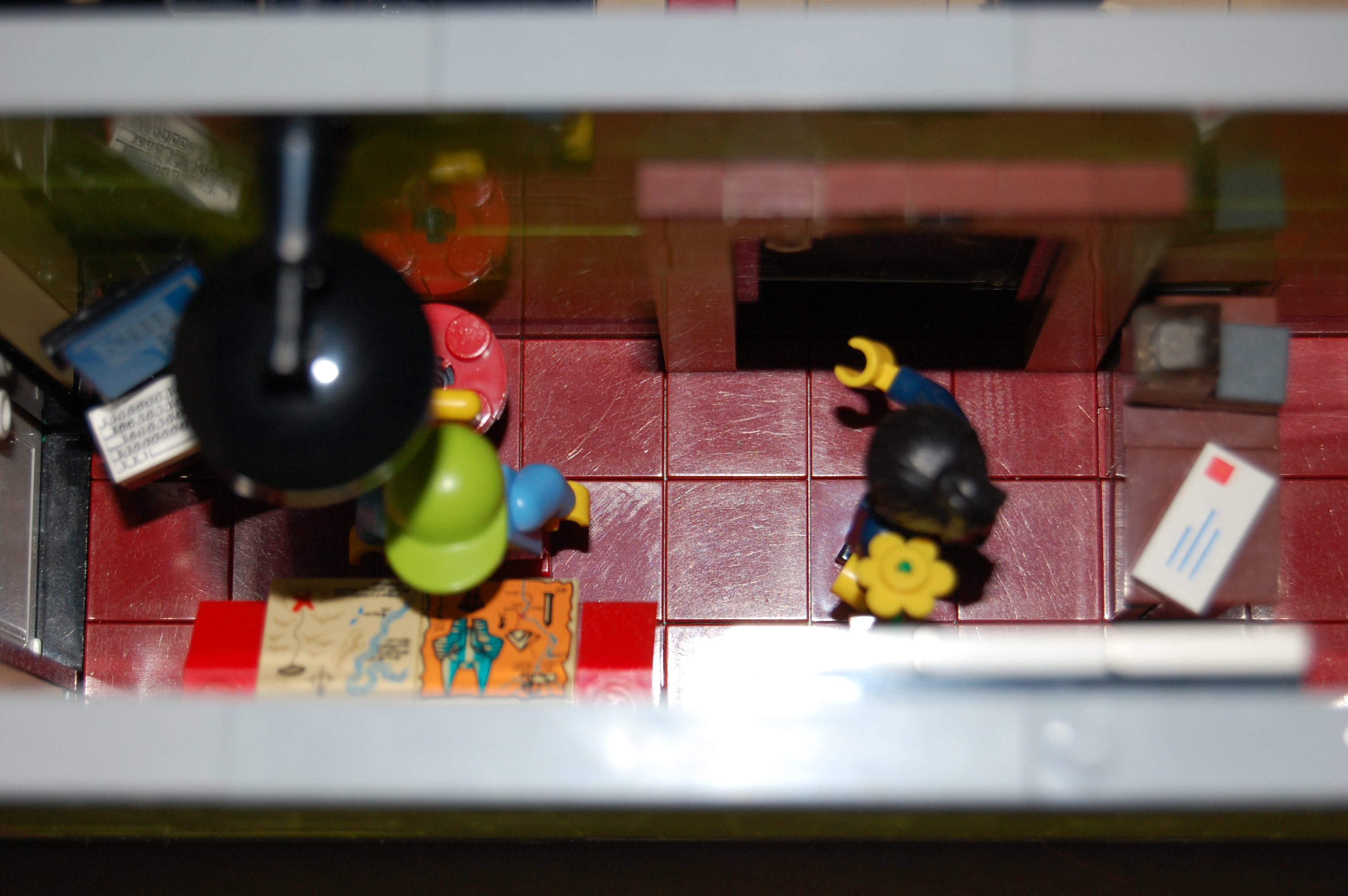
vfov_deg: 16.5
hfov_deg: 24.6
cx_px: 674
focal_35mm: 82
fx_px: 3086
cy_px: 448
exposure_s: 1/60
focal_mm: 55
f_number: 5.6
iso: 400
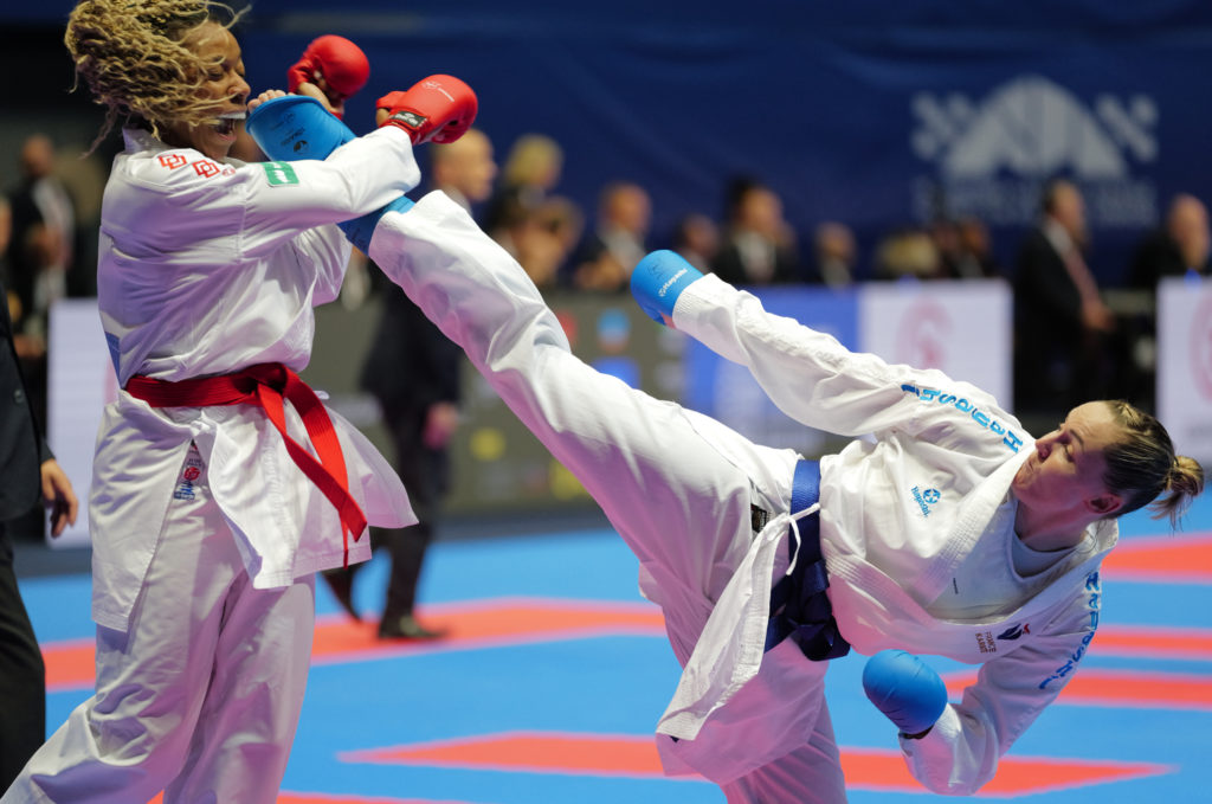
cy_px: 402
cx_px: 606
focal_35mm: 200
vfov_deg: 6.8
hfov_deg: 10.3
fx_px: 6722
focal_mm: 200
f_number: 2.8
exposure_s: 1/1000
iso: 2500
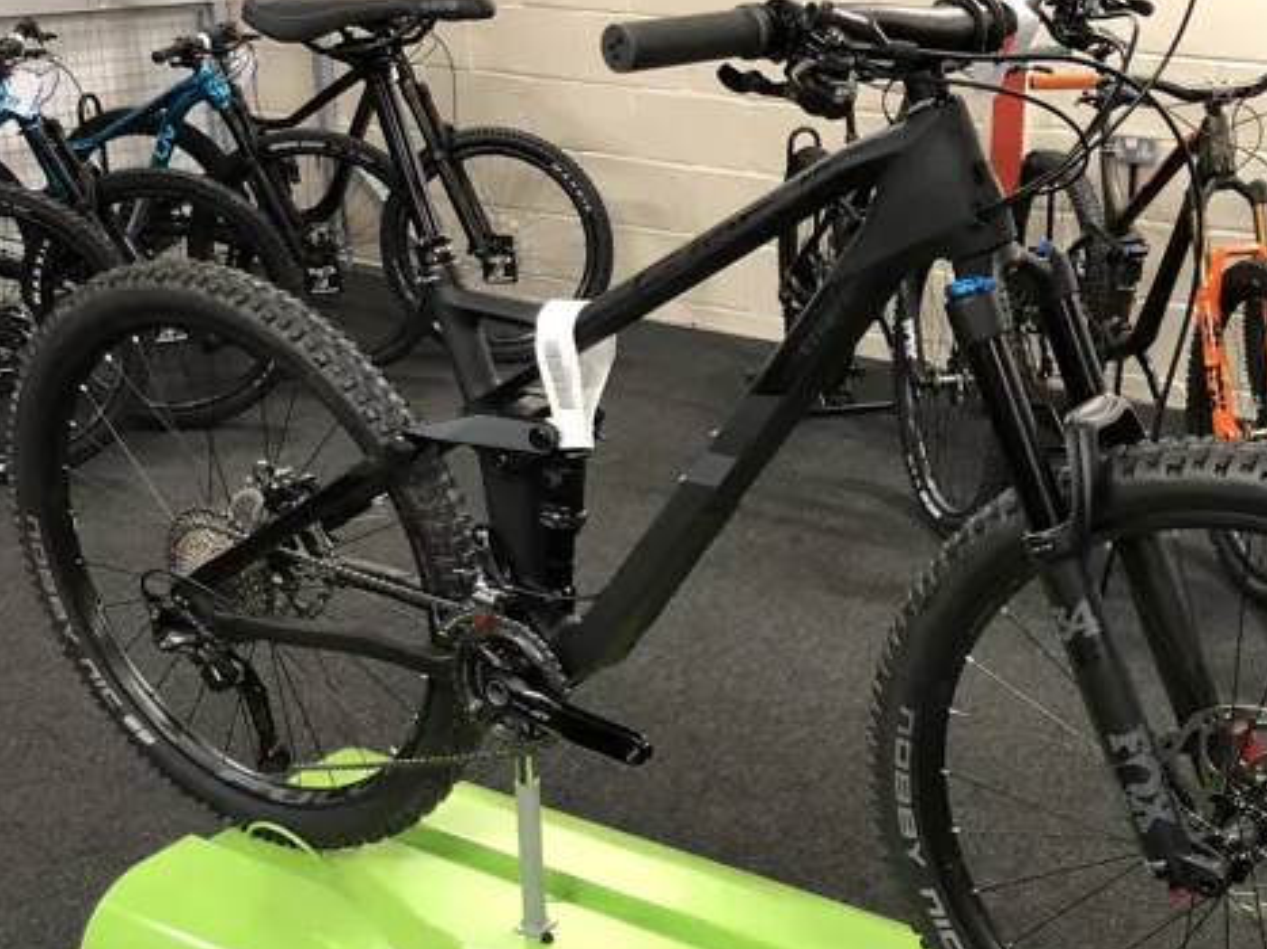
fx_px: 1756
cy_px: 561
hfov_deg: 39.1
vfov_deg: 30.2
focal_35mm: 48
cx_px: 865
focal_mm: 4
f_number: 1.8
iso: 64
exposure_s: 1/17
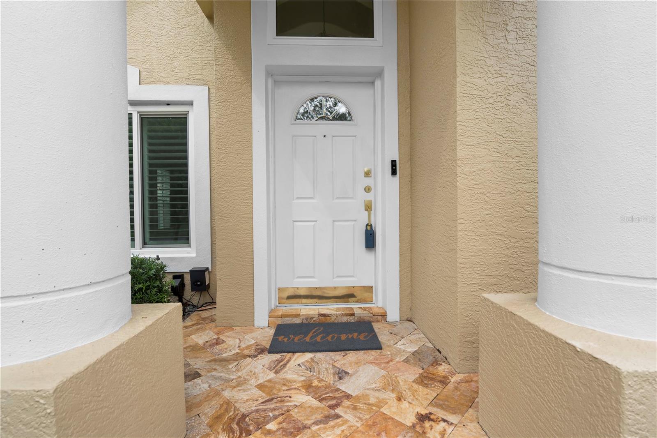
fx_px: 292
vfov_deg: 73.7
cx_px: 328
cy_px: 219
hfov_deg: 96.7
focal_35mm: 16
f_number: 8
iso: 250
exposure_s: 1/60
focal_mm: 16
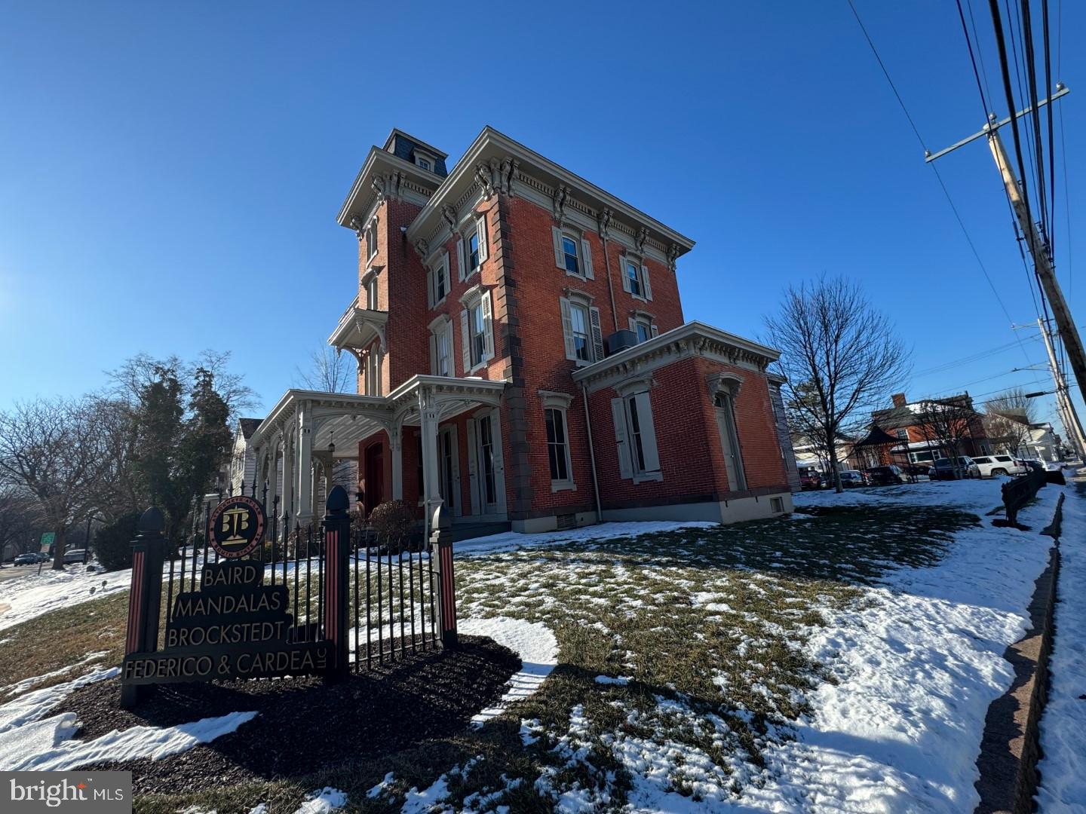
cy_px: 407
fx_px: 439
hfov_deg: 102.1
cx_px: 543
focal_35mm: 14
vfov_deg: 85.7
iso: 50
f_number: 2.2
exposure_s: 1/779
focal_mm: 2.22
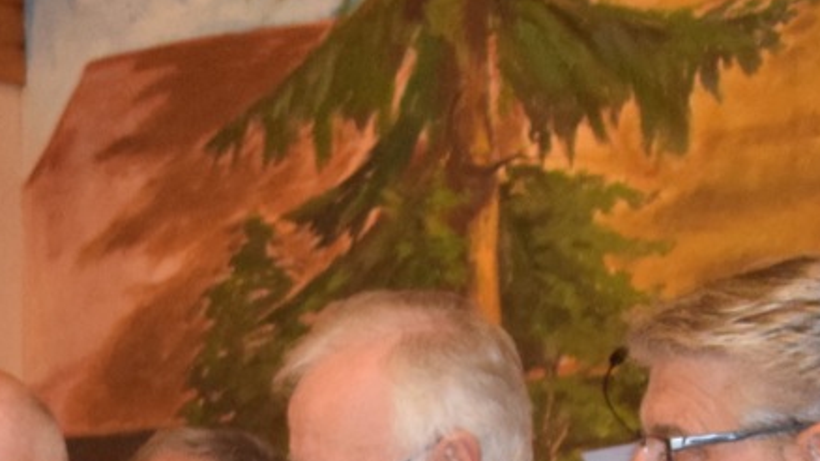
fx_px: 3899
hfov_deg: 11.5
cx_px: -444
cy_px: 914
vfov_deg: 6.6
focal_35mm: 179
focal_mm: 25
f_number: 4
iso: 2500
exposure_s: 1/60
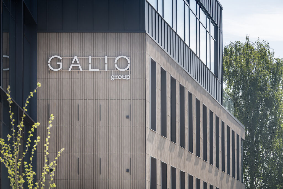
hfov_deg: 16.4
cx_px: 142
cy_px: 94
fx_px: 983
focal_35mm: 125
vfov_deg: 11.0
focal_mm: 125
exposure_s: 1/30
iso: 50
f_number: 11
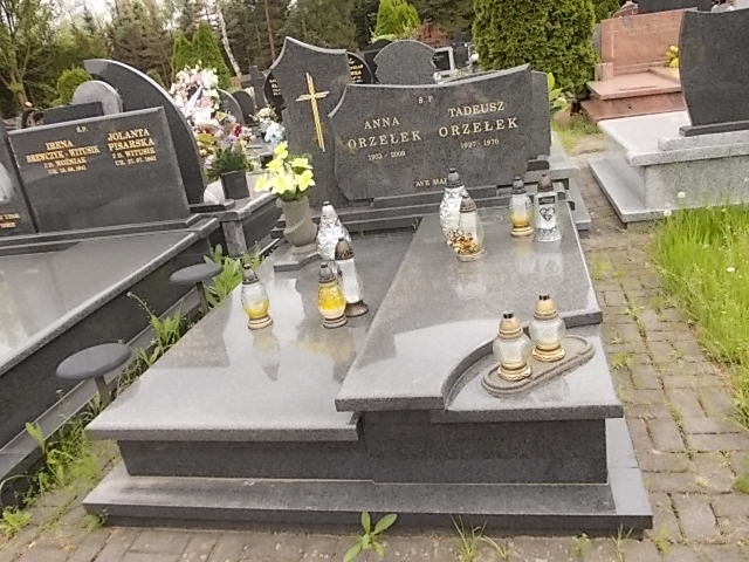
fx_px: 606
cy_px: 281
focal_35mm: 28
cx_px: 374
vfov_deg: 49.7
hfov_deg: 63.4
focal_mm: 4
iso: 80
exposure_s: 1/250
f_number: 2.7
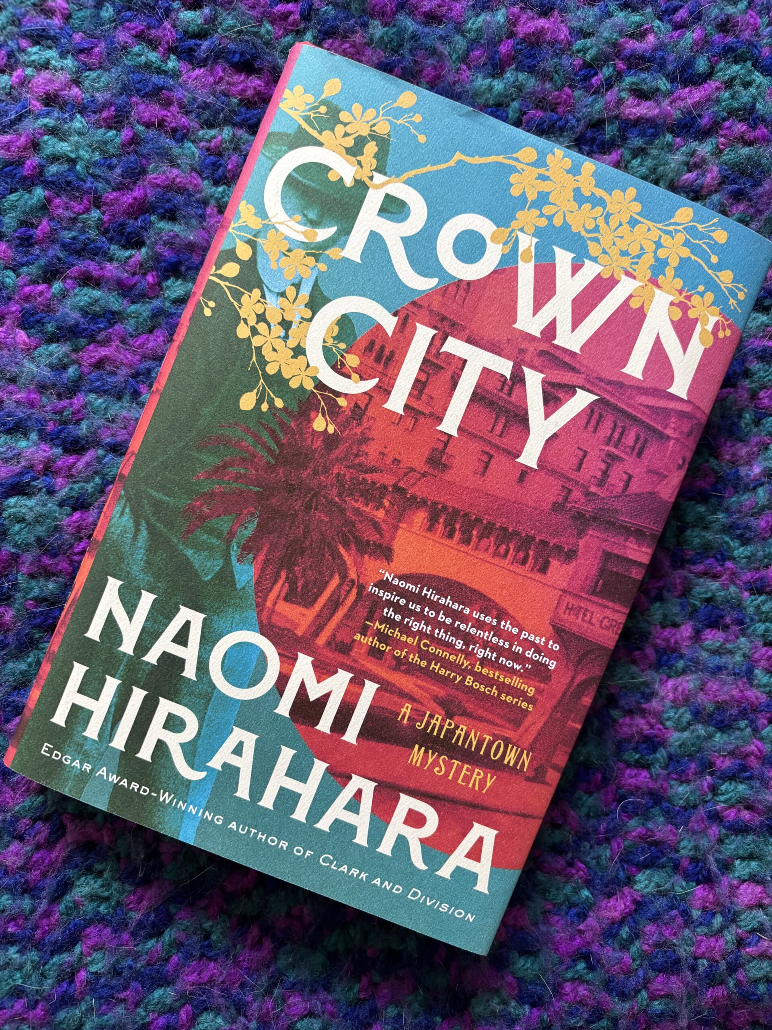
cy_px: 515
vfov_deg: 67.3
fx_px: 773
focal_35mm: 26
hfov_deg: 53.1
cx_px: 386
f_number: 1.6
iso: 250
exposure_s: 1/60
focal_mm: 5.96
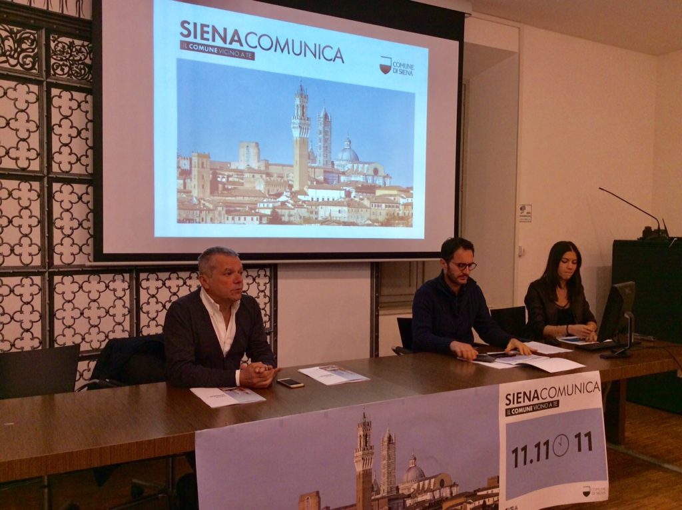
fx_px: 630
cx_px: 341
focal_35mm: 32
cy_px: 255
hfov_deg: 56.9
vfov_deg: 44.1
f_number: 2.4
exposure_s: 1/25
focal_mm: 3.3
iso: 50
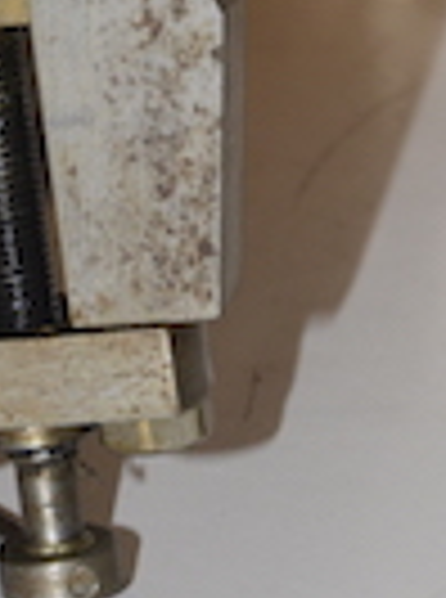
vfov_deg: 3.4
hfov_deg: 2.6
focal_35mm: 576
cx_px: 18
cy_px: -135
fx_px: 9943
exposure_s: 1/60
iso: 800
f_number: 13
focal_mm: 130
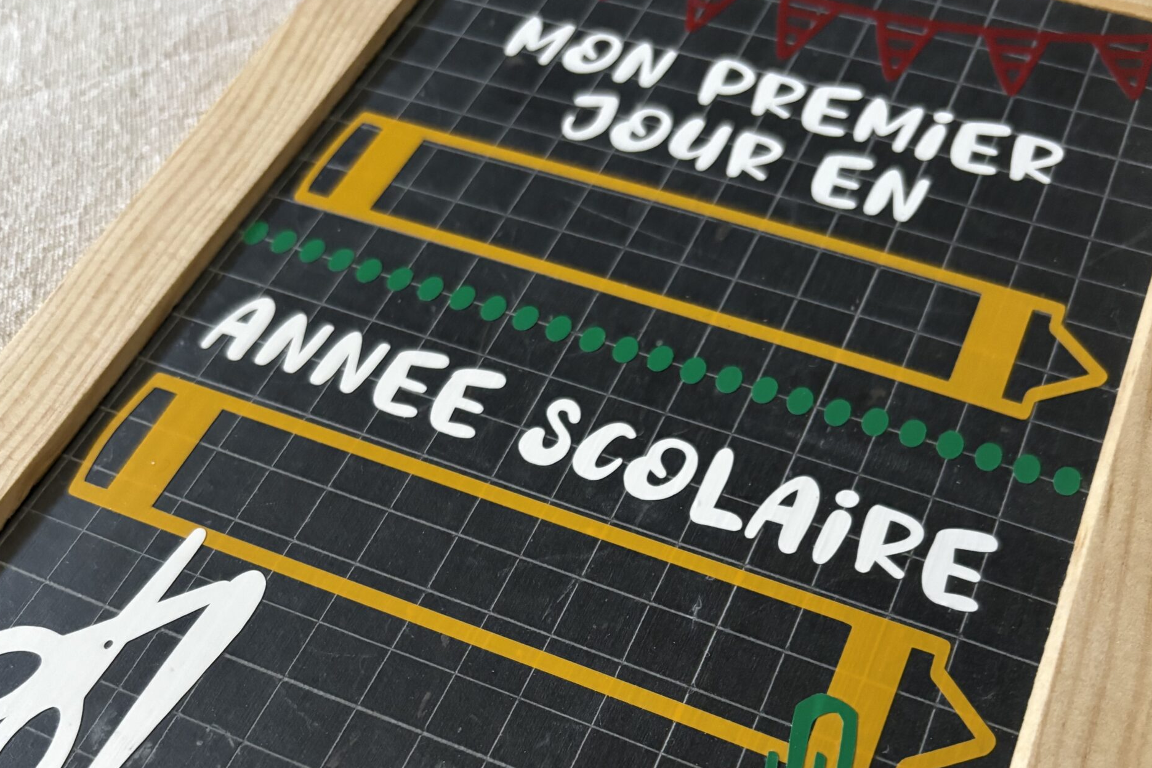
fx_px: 1184
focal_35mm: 37
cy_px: 612
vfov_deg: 34.8
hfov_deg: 51.9
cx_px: 573
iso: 500
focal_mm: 5.96
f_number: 1.6
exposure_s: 1/41
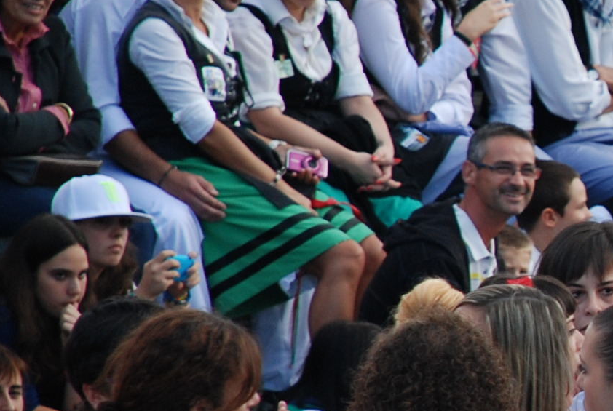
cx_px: 1016
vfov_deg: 2.0
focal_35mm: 697
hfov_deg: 2.9
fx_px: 11887
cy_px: 256
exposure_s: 1/125
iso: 320
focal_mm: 135
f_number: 5.6
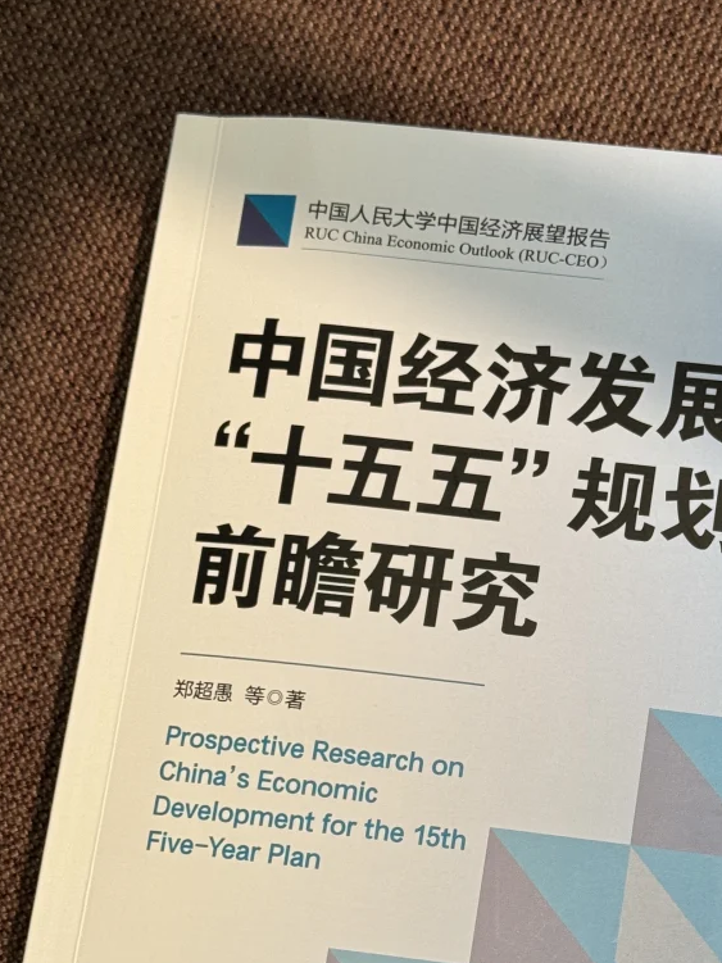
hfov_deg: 16.0
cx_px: 557
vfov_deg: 21.0
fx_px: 2559
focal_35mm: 92
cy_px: 798
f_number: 1.78
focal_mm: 6.76
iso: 100
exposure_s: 1/121
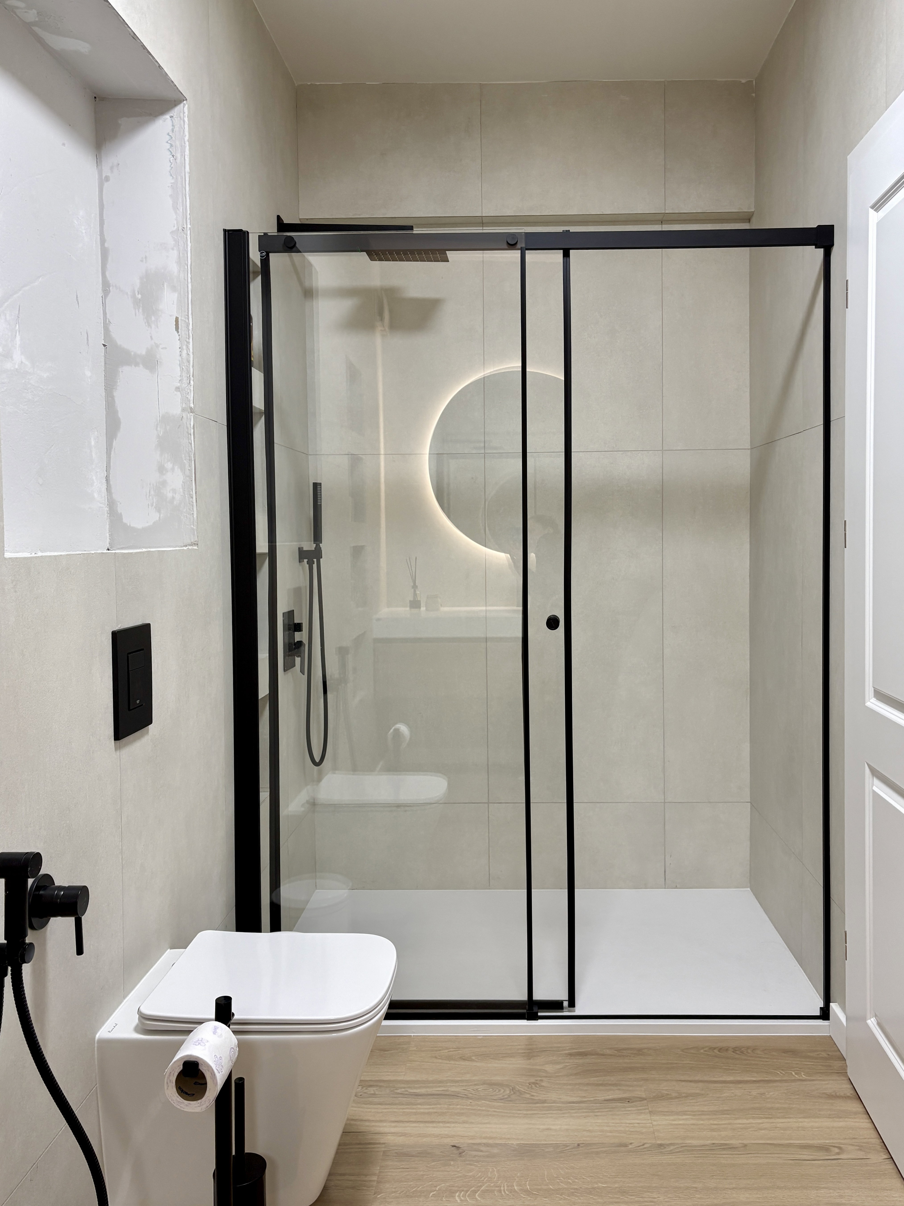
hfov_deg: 53.1
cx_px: 452
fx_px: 905
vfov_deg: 67.3
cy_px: 603
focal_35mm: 26
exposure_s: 1/116
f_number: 1.6
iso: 125
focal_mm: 5.96
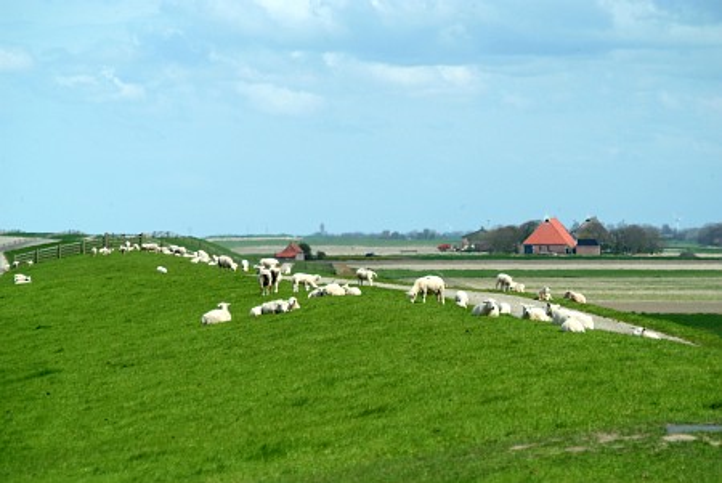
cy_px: 242
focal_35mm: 278
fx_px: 5581
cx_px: 361
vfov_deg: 5.0
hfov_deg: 7.4
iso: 200
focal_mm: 185
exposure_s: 1/1500
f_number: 6.3
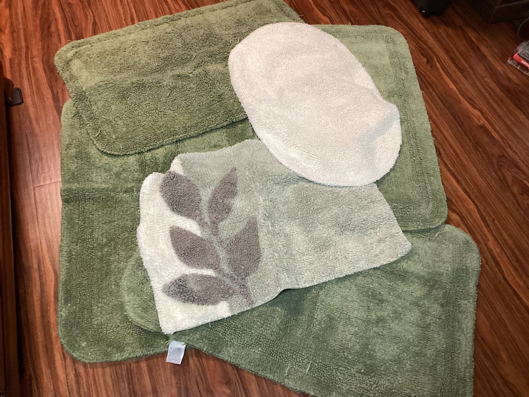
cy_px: 198
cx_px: 264
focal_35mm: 31
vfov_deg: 45.4
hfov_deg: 58.3
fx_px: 474
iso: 250
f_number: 2.4
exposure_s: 1/60
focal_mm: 3.3
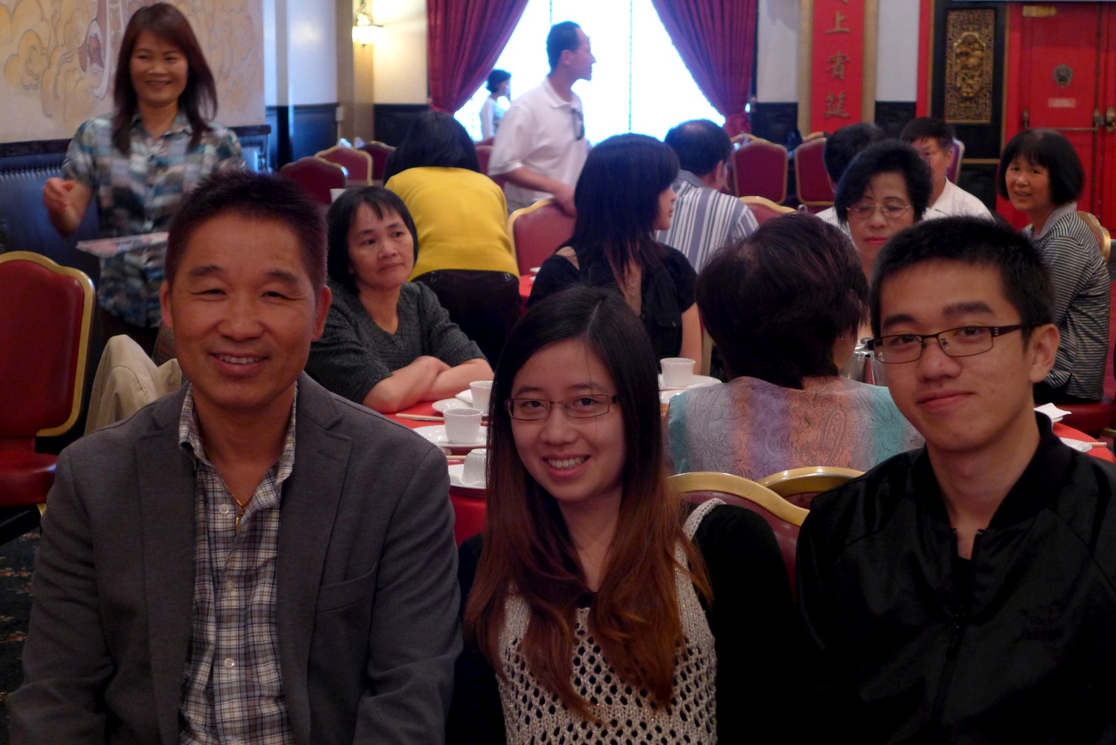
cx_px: 558
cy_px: 372
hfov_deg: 30.9
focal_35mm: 65
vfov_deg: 20.9
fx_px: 2016
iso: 400
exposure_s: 1/40
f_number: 2
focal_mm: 12.8
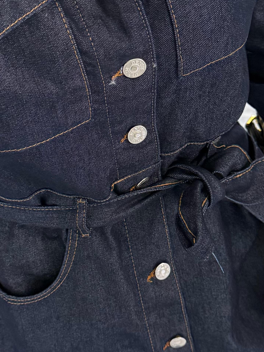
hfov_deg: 20.4
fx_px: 732
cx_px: 135
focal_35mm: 72
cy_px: 199
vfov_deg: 27.0
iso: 640
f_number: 1.78
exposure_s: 1/60
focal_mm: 6.76
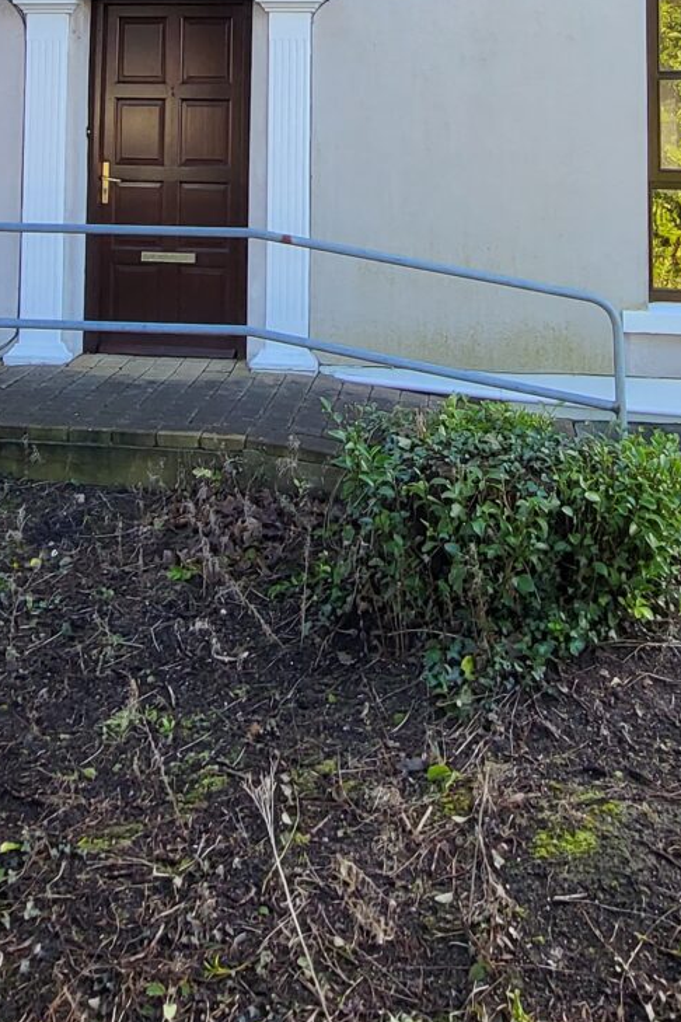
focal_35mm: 38
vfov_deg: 44.7
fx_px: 1078
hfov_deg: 35.1
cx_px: 343
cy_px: 52
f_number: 2.2
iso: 32
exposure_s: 1/100
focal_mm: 1.74
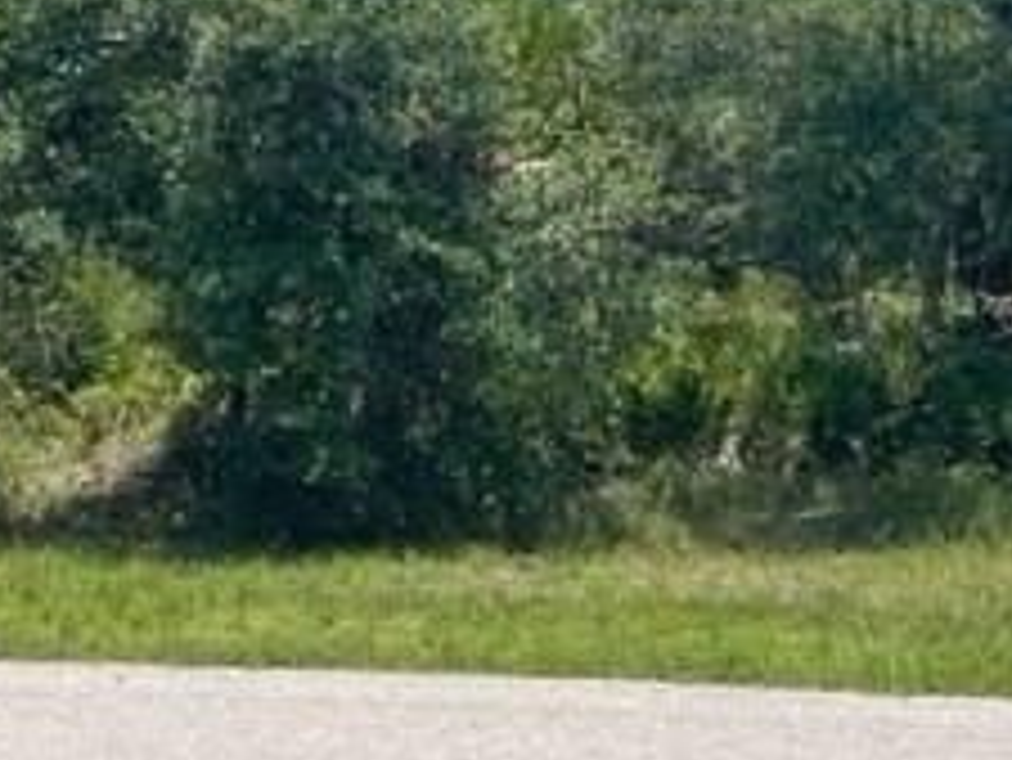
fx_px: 2165
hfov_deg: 26.3
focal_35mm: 74
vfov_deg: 18.9
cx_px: 585
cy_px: -135
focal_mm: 4.2
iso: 32
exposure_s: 1/3861
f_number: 1.6
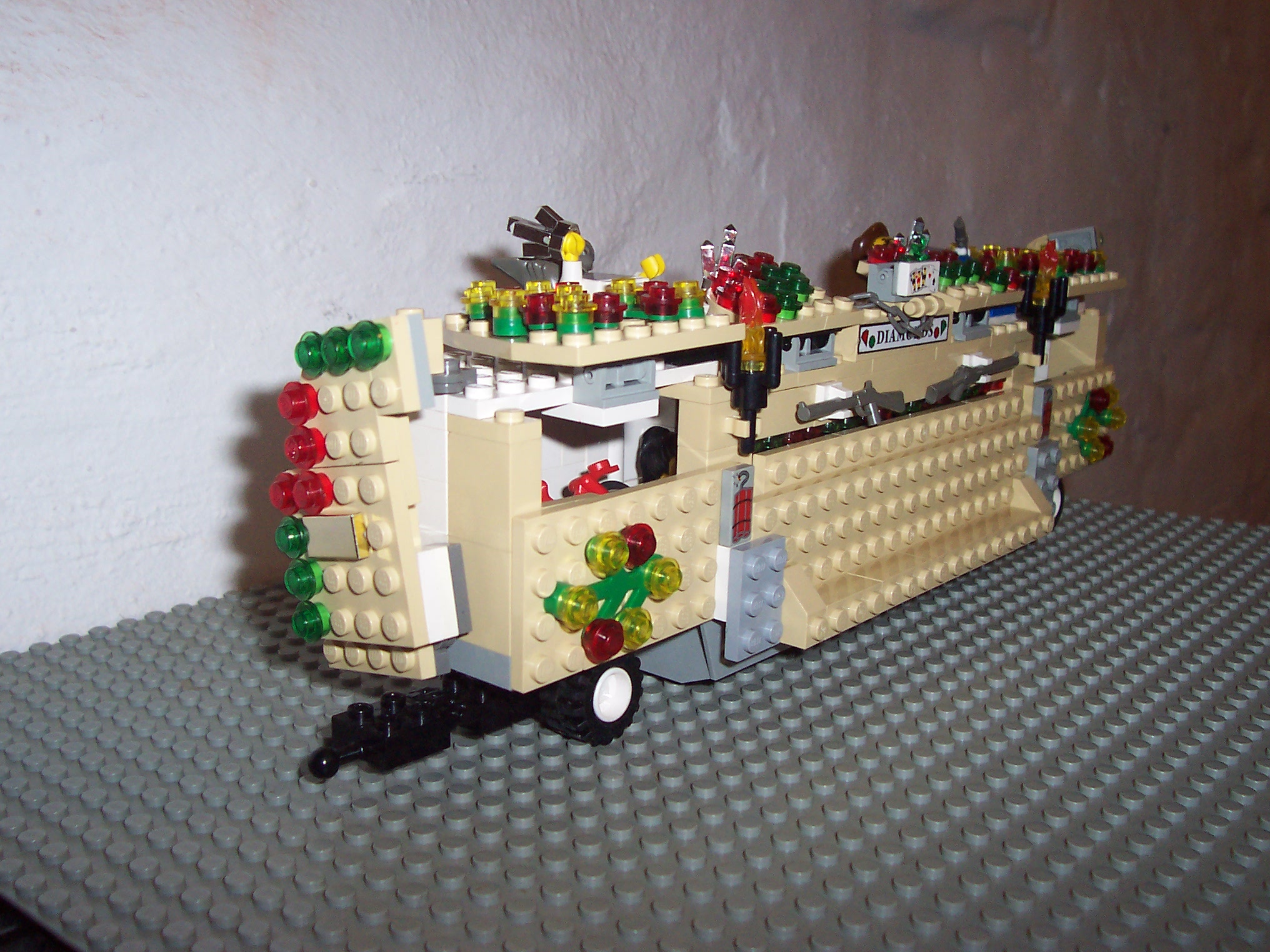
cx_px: 635
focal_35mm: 37
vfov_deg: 38.7
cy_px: 476
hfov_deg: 50.1
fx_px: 1357
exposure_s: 1/60
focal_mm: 5.6
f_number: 2.8
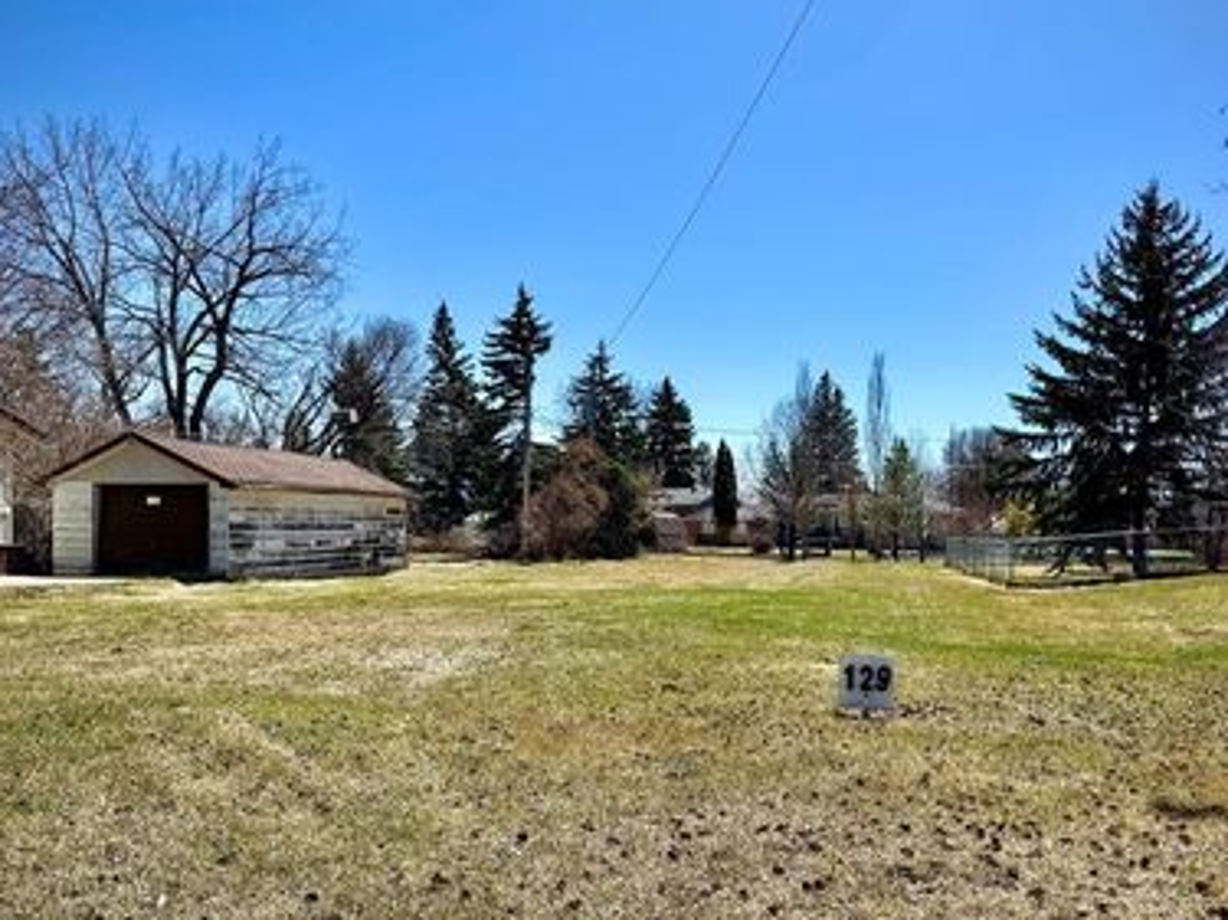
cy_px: 535
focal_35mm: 32
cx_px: 681
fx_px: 1135
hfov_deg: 56.7
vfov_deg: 44.0
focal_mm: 6.76
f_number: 1.78
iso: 80
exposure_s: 1/3597
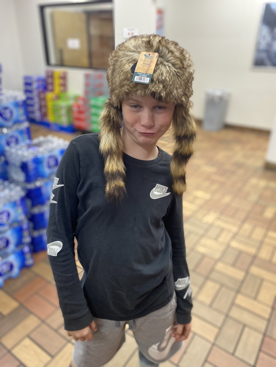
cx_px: 138
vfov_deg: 67.3
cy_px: 184
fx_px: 276
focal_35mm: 26
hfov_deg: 53.1
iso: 250
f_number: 1.8
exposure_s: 1/60
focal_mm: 4.25
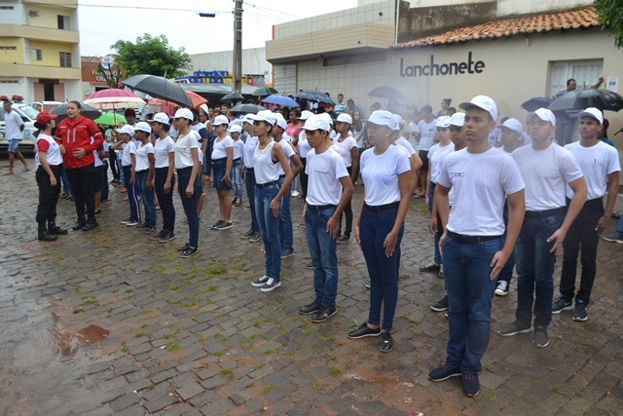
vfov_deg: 48.0
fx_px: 467
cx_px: 312
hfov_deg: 67.4
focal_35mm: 27
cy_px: 208
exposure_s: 1/125
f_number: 5.6
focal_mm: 18
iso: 110
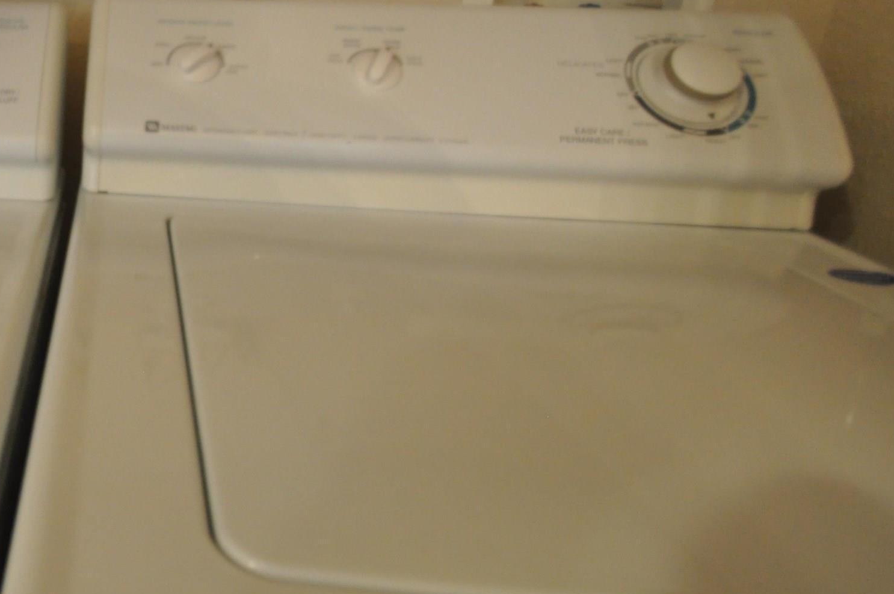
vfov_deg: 41.6
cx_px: 10
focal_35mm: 31
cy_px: 195
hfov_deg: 49.7
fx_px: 769
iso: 1000
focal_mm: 10
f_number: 3.5
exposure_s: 1/30
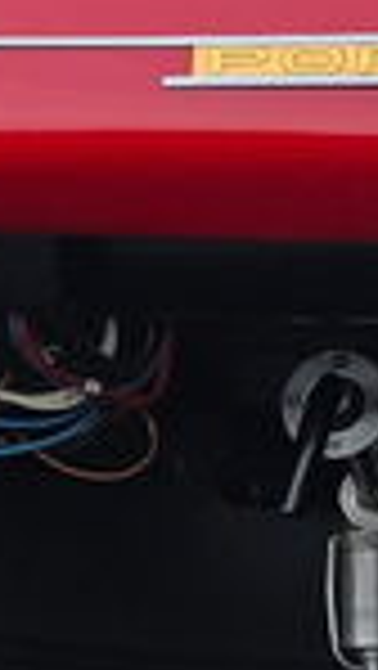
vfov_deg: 12.5
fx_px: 3060
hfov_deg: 7.0
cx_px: -68
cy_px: 162
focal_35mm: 172
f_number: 1.7
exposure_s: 1/359
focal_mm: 6.3
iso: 25
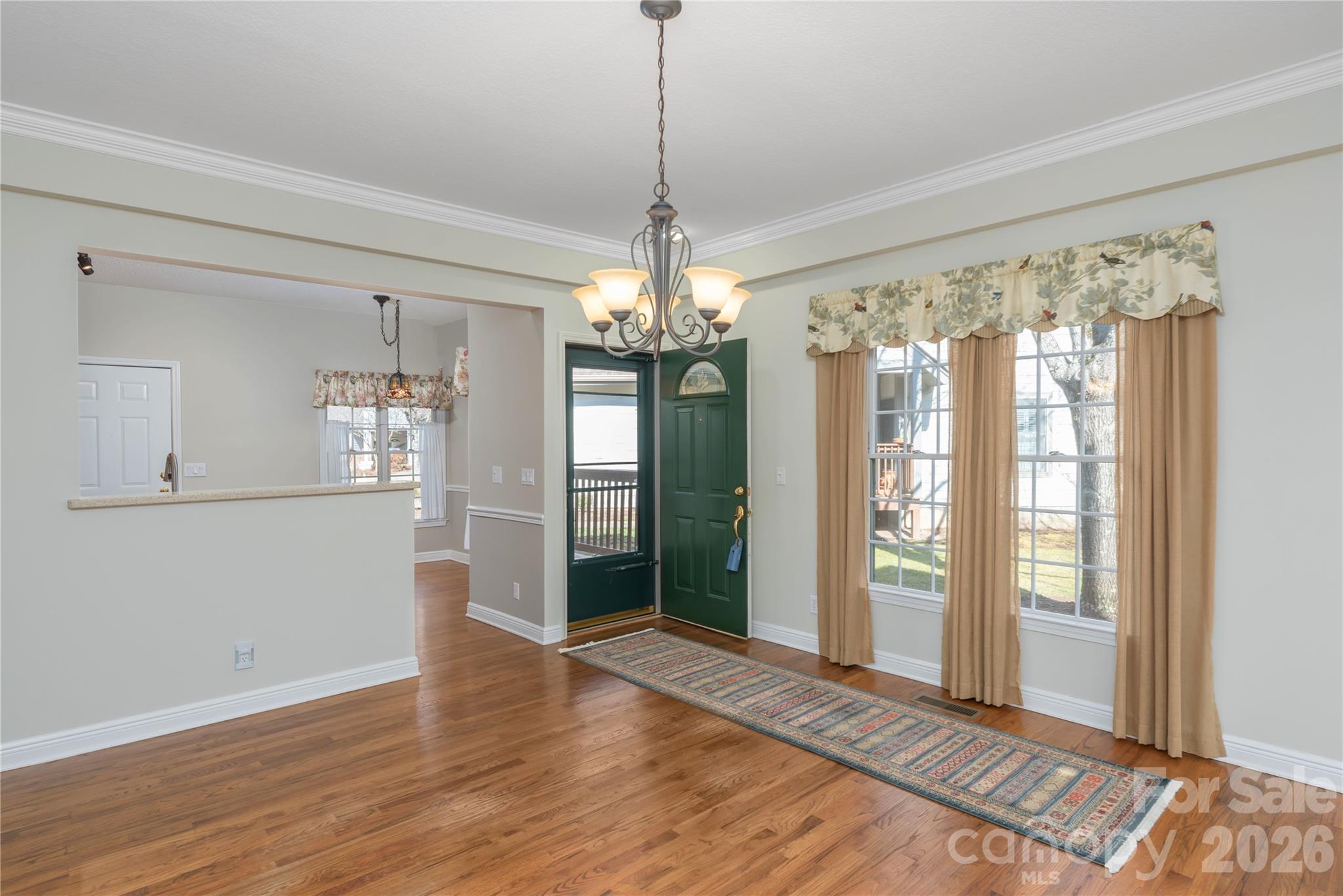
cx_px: 672
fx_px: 672
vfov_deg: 67.4
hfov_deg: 90.0
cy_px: 448
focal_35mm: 18
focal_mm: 18
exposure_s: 1/100
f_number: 7.1
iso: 320
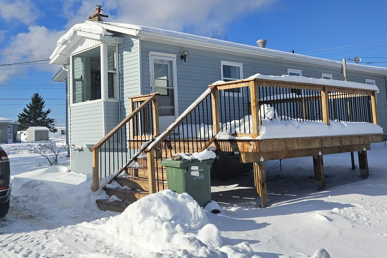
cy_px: 99
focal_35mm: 37
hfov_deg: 51.2
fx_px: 398
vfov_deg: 35.8
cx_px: 140
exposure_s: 1/3464
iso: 25
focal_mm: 5.4
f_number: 1.8
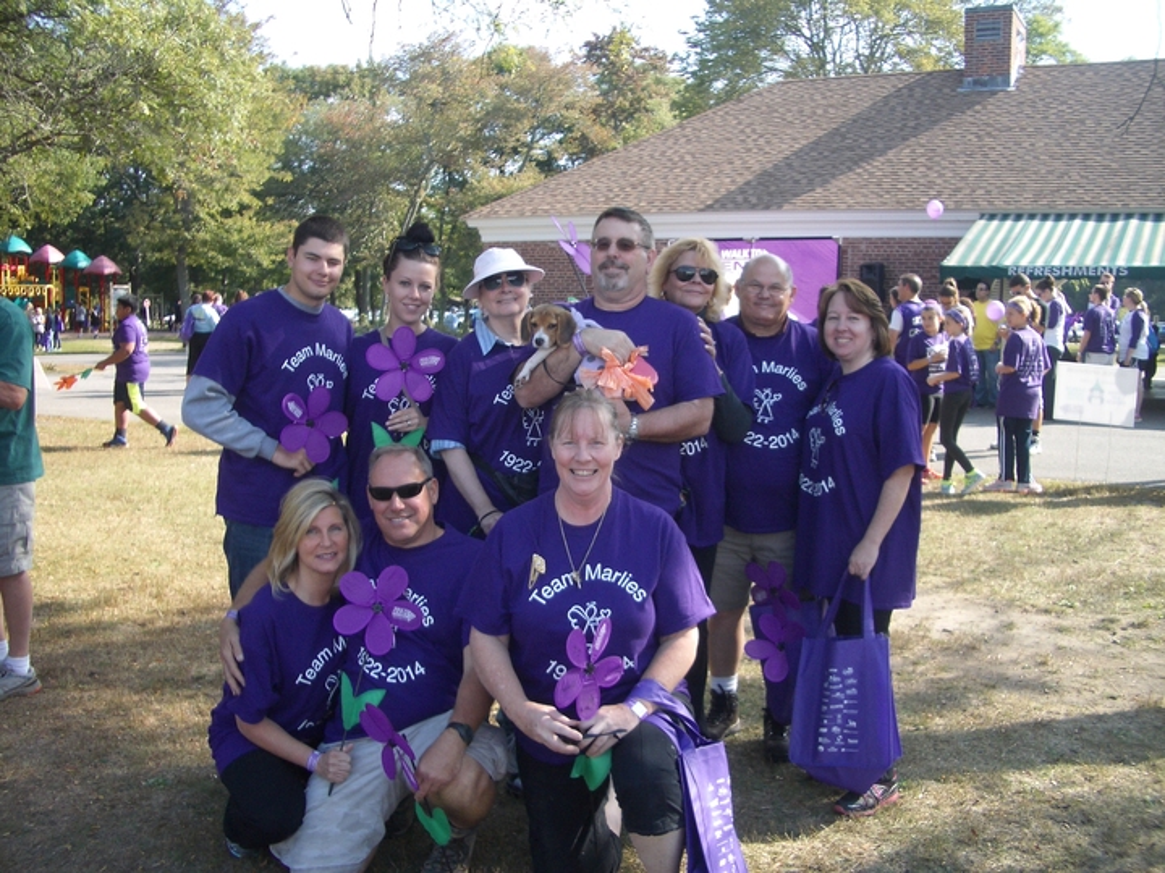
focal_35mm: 35
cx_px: 582
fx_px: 1178
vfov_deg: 40.7
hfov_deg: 52.6
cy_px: 436
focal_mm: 5.8
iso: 50
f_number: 2.6
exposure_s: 1/320
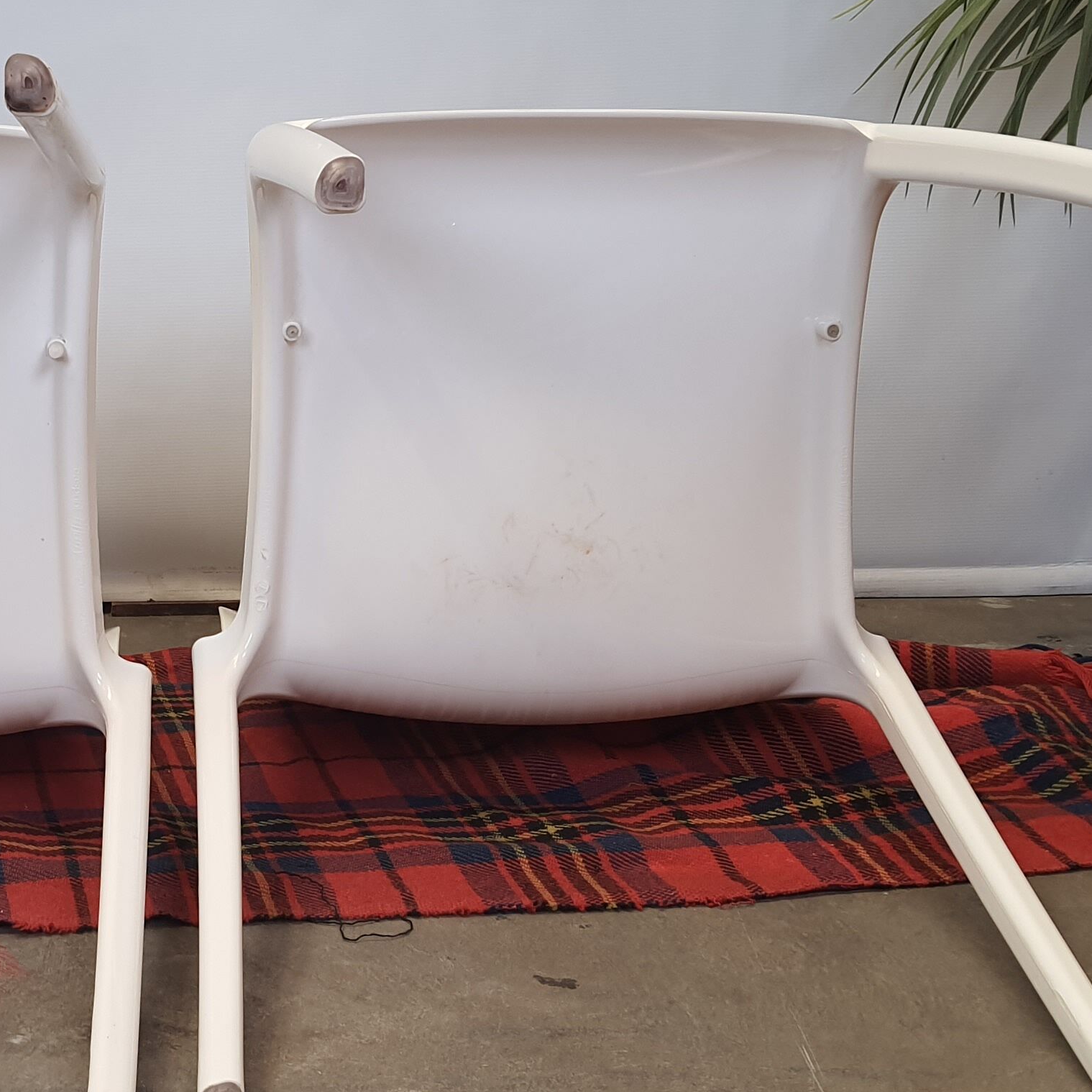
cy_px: 506
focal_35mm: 61
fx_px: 2177
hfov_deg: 27.6
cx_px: 214
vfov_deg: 28.1
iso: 64
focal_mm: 4.32
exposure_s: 1/100
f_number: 1.7
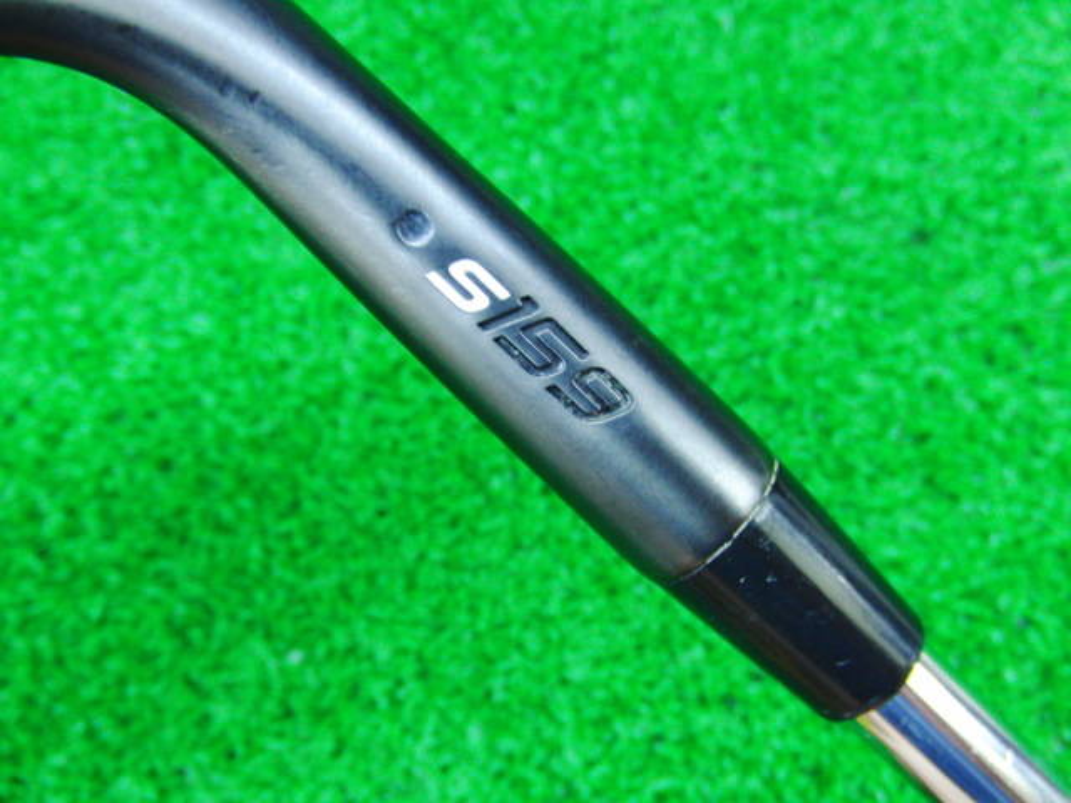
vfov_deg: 38.7
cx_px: 536
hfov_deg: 50.1
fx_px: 1145
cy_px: 402
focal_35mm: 37
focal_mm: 6.42
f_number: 3.6
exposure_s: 1/15
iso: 400
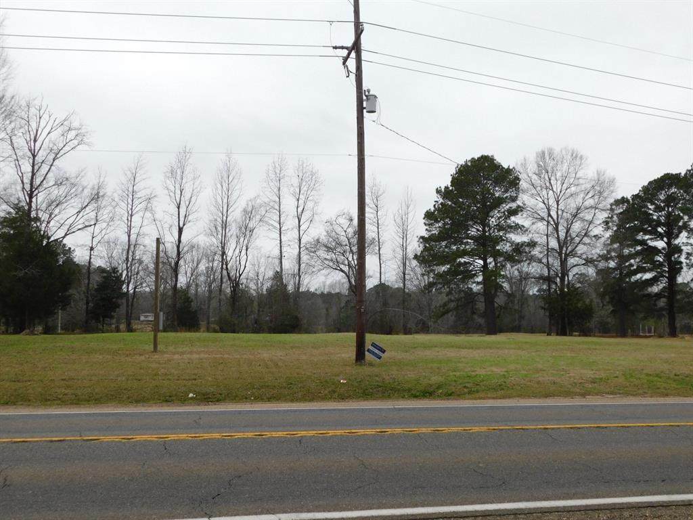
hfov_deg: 51.4
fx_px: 721
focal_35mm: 36
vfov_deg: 39.7
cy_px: 260
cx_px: 346
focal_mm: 6.3
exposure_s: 1/400
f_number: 3.5
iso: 125
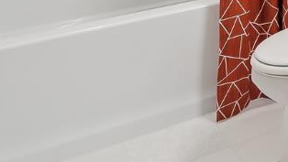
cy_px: -198
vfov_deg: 14.2
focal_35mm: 65
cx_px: 484
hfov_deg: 22.7
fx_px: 497
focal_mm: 13
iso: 800
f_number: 5.6
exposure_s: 1/60
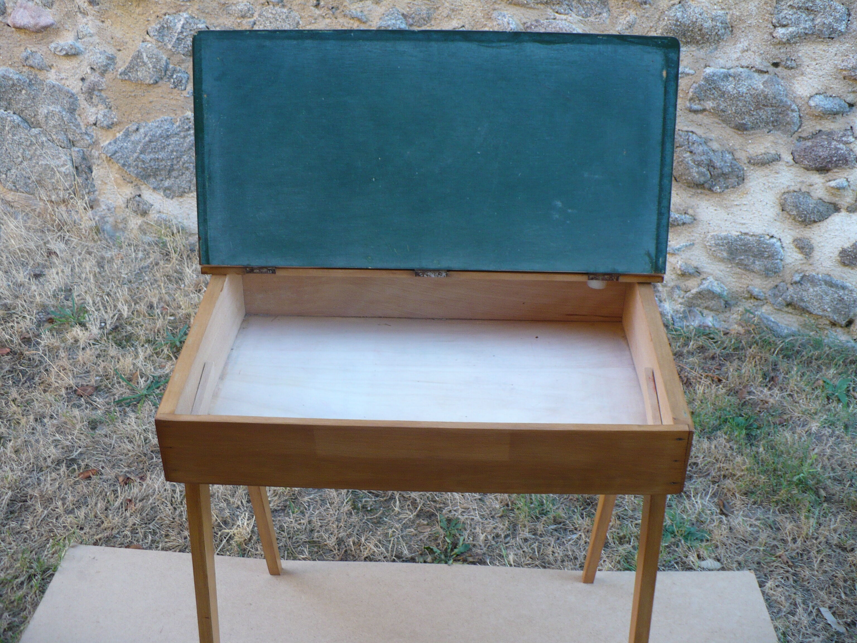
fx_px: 916
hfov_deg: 50.1
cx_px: 428
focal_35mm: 37
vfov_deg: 38.7
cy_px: 322
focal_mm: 6.1
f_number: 2.8
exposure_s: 1/40
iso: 100
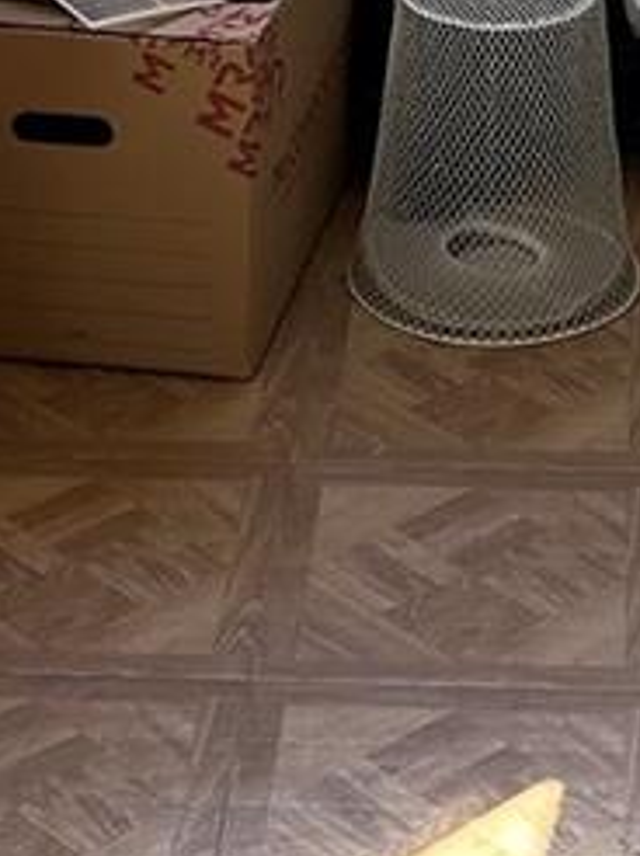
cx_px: 546
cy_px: -849
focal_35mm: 150
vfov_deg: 11.8
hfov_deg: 9.8
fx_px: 3704
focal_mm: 6.86
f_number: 1.78
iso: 64
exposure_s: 1/121
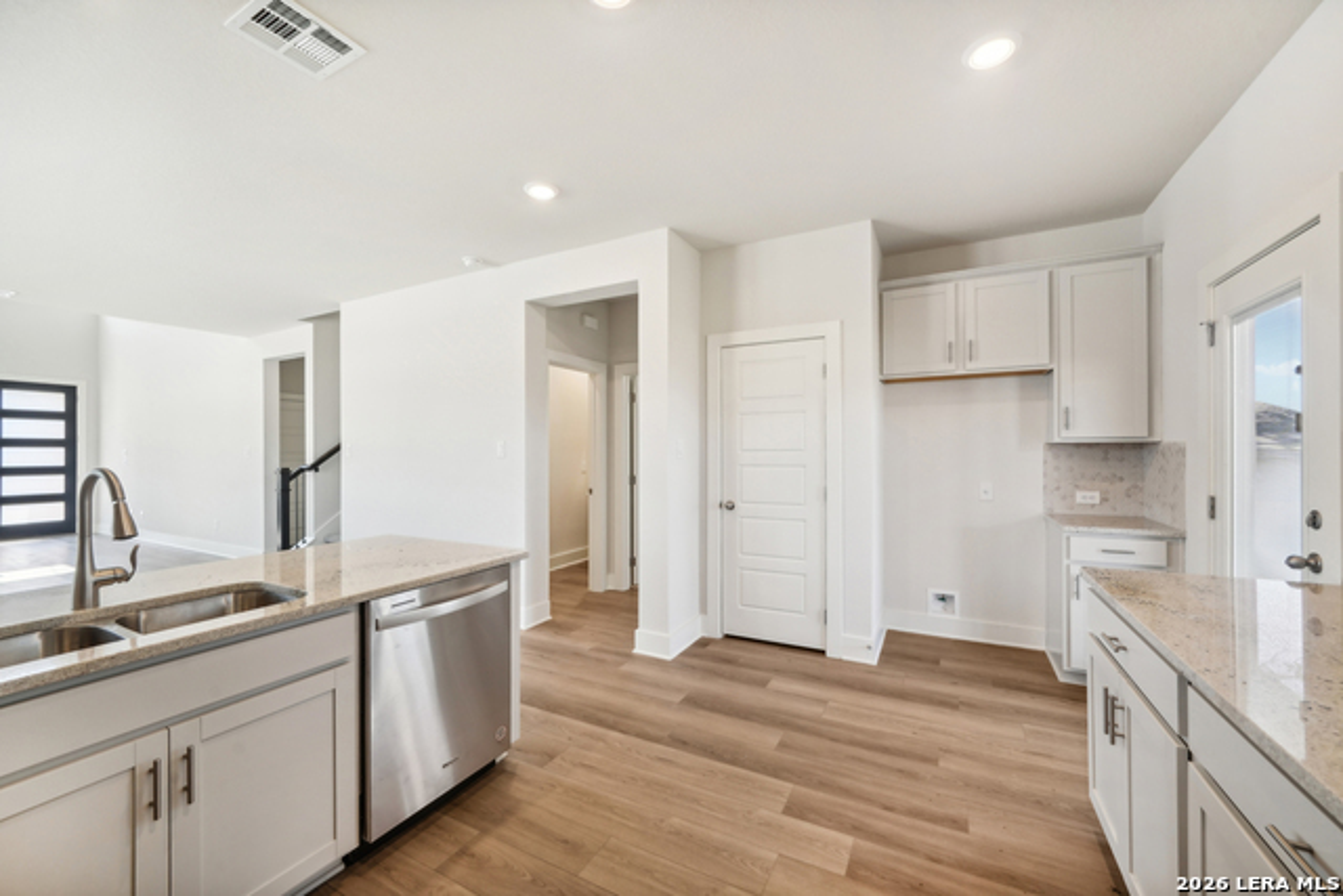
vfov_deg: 85.5
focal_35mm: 13
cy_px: 448
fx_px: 485
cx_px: 672
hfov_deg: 108.3
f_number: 8
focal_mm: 13
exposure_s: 1/25
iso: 800
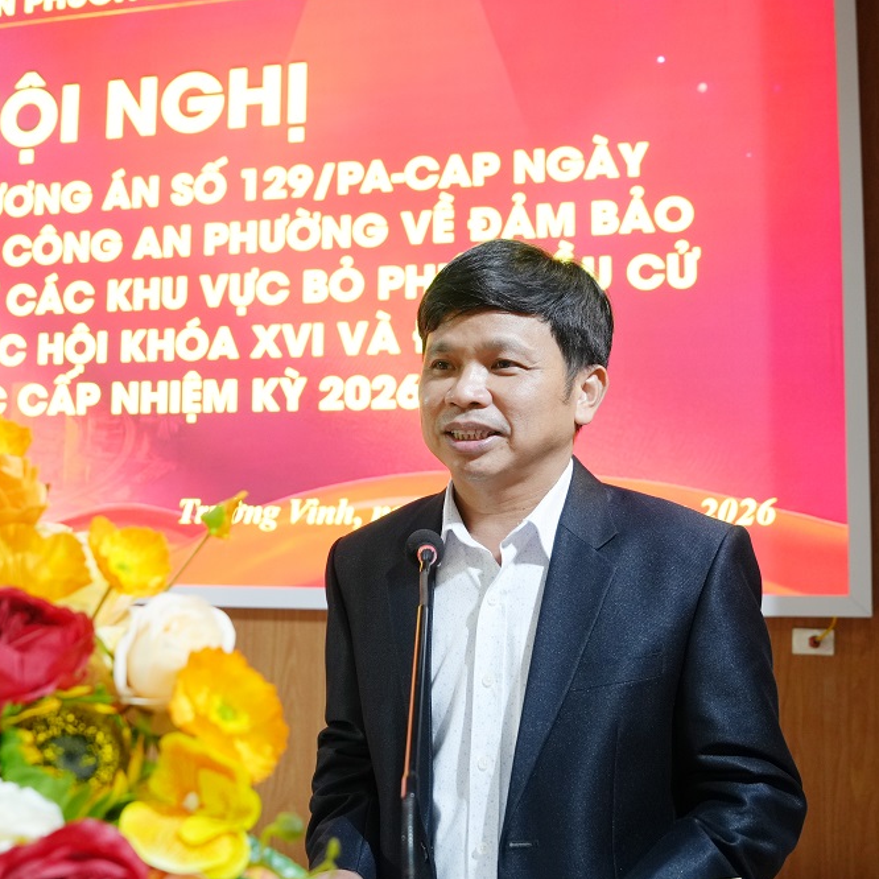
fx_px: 1350
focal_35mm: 47
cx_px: 359
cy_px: 438
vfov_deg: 36.1
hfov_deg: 36.0
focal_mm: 24
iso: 800
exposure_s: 1/60
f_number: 4
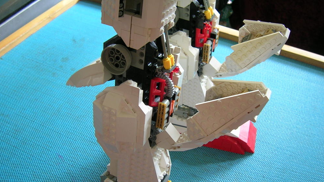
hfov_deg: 51.6
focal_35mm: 39
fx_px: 335
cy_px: 101
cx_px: 163
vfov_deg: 30.4
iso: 50
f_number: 2.8
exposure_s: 1/7.6
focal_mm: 5.4
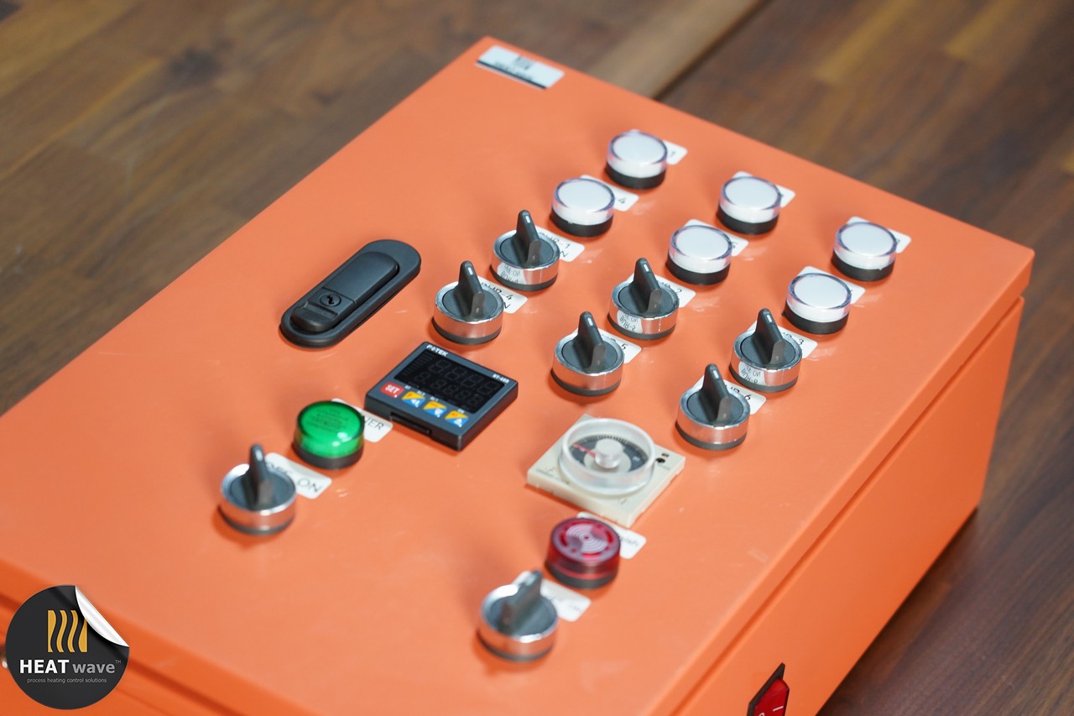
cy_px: 358
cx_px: 537
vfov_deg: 14.0
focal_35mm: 98
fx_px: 2923
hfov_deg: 20.8
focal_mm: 98
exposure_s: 1/100
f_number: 4.5
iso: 3200
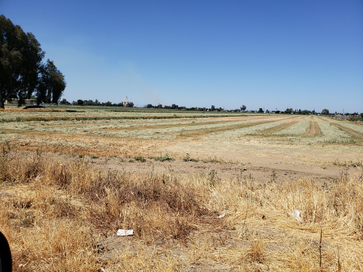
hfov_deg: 67.3
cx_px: 182
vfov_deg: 53.1
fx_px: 273
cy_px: 136
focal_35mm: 26
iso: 50
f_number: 2.4
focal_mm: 4.3
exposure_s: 1/1989
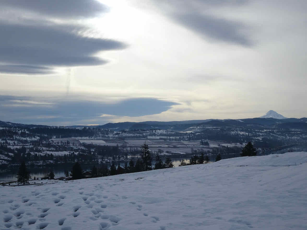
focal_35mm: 37
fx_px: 328
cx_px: 154
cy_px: 115
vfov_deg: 38.7
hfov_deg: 50.1
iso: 80
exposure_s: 1/1600
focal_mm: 6.37
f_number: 4
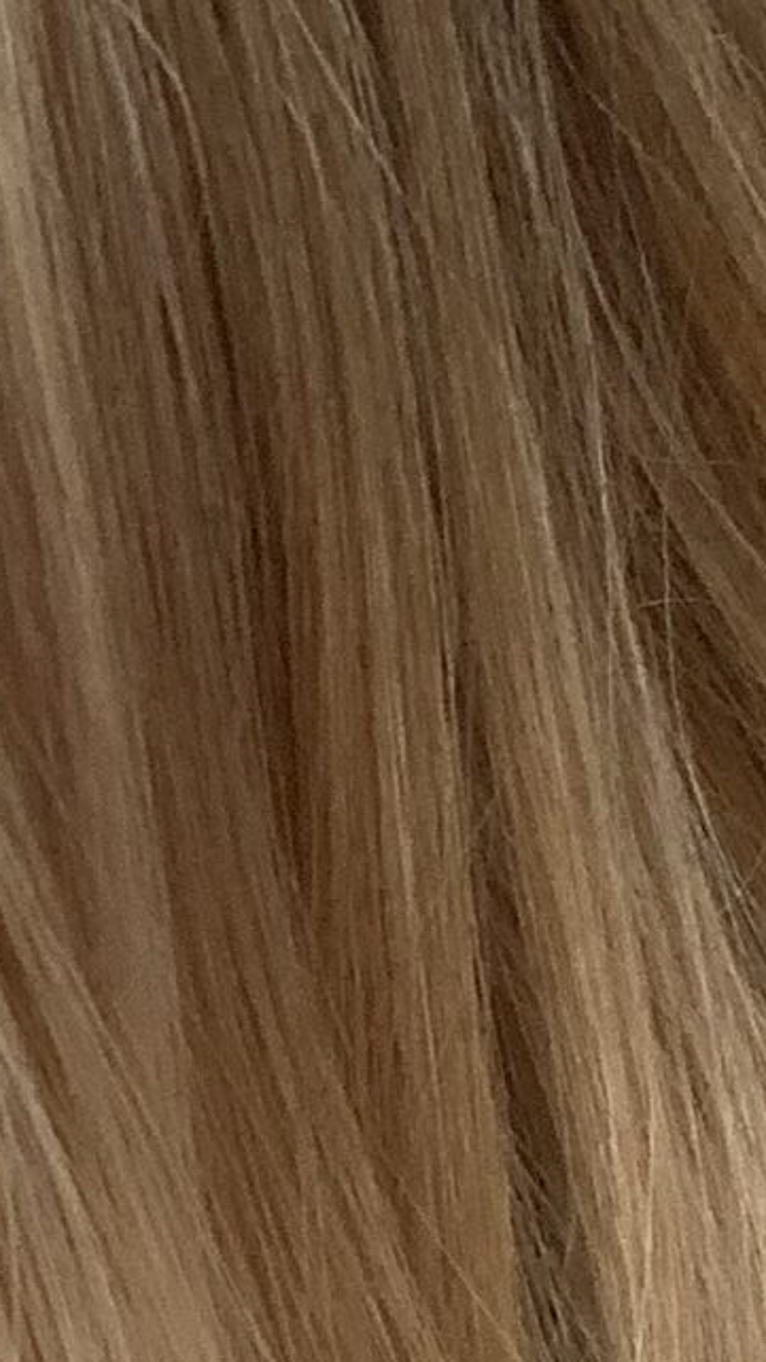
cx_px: -707
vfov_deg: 15.4
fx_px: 5020
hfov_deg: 8.3
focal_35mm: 139
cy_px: 846
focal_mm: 2.87
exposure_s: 1/80
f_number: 2.2
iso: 64
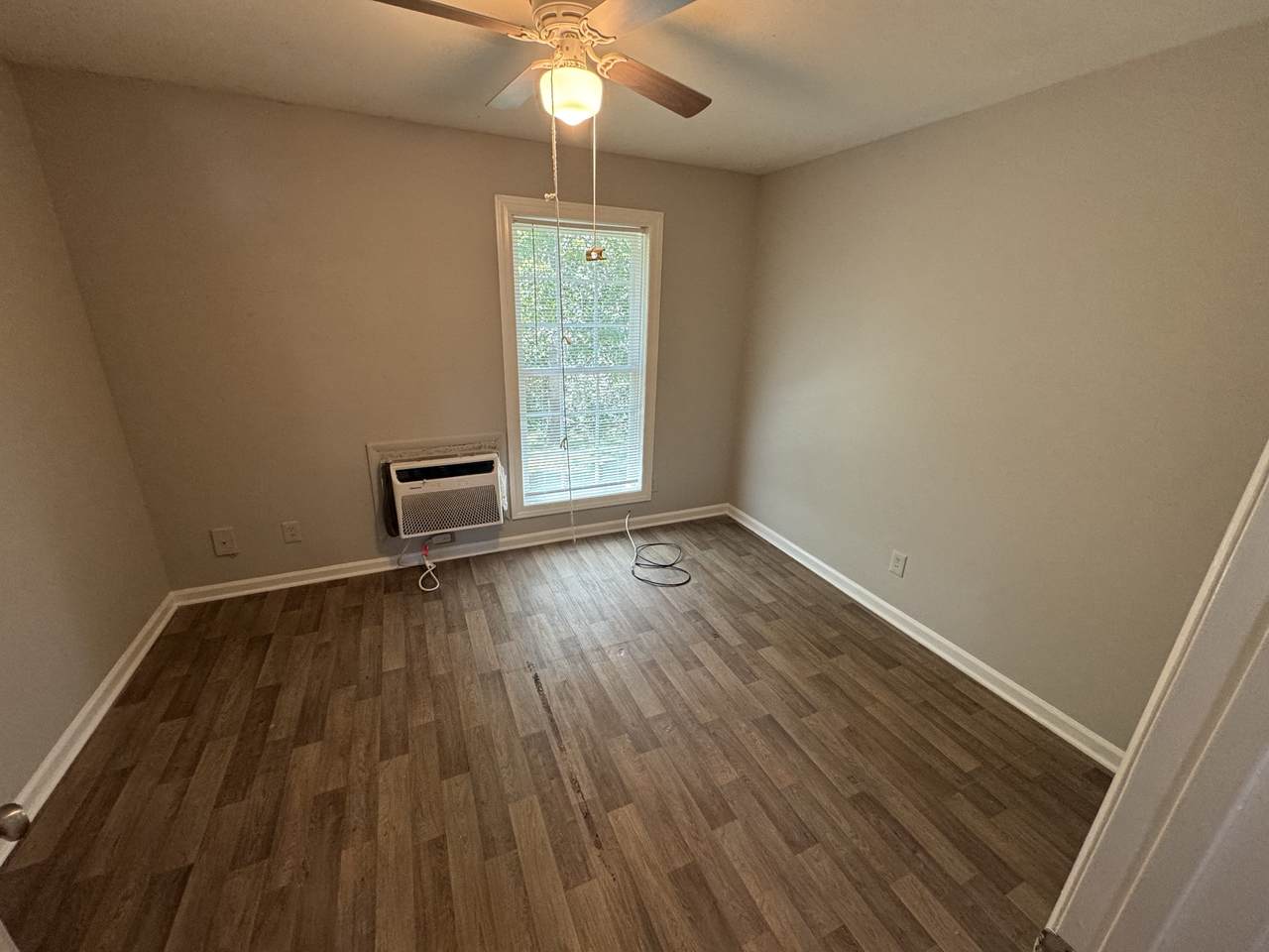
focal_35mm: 14
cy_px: 476
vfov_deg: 85.7
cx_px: 634
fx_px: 513
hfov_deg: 102.1
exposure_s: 1/120
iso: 200
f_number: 2.2
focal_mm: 2.22
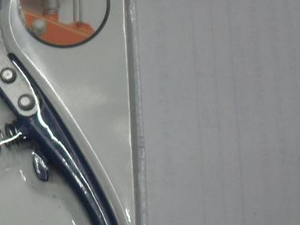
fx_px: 1394
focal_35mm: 161
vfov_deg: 9.2
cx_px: -62
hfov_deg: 12.0
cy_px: 127
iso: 200
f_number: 3.7
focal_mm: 10.5
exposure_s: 1/15
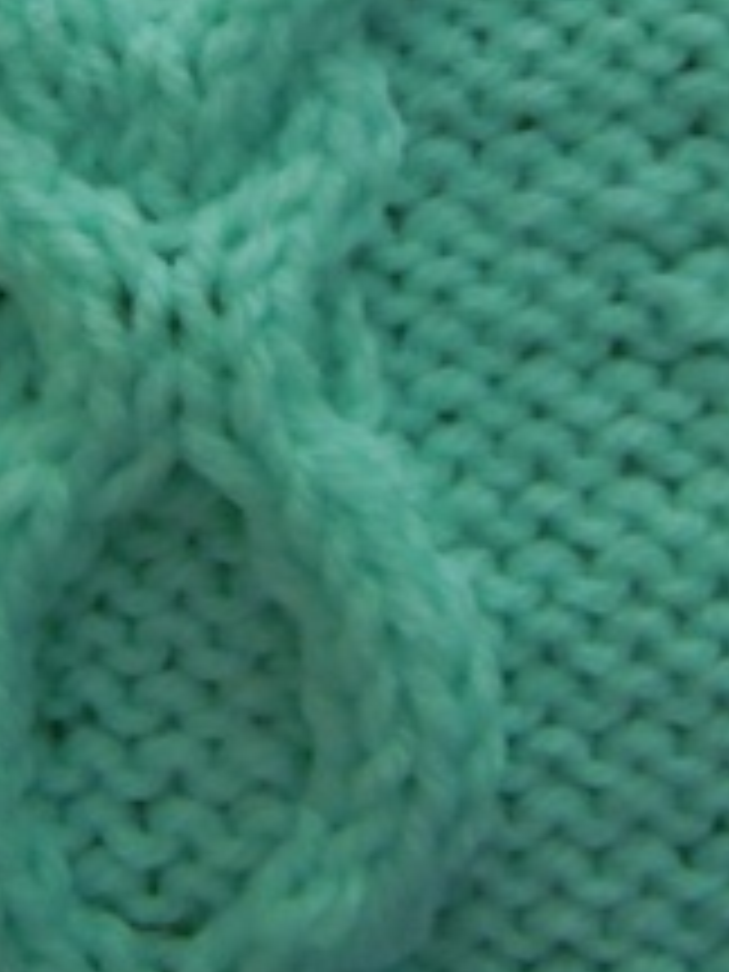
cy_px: 94
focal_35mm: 60
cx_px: 198
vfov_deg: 30.7
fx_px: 1685
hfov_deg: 24.2
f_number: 3.5
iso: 800
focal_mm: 5.4
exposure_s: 1/10
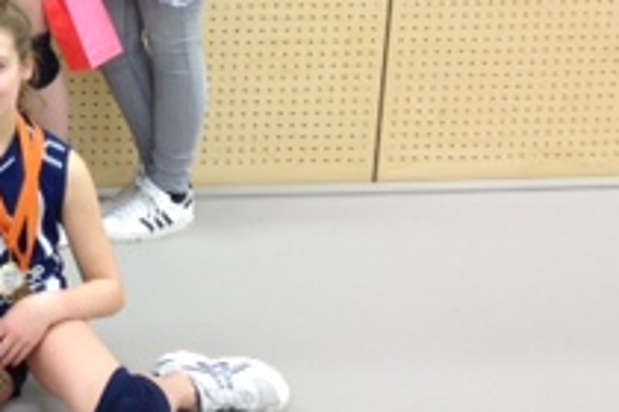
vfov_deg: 12.1
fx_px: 1908
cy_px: -47
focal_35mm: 111
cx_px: -271
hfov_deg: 16.9
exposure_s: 1/20
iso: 50
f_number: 2.4
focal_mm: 4.28
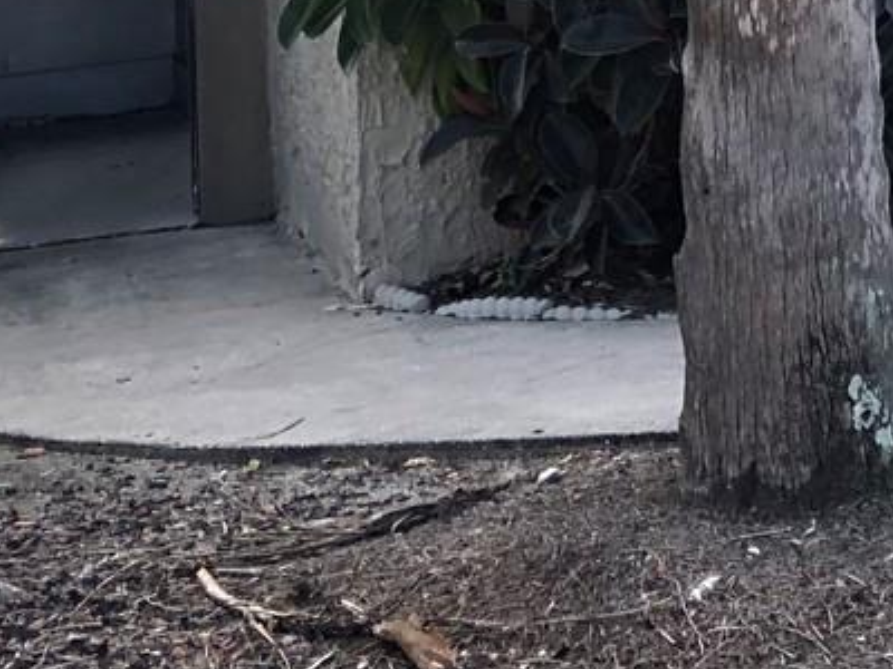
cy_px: -404
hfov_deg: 15.0
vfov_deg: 12.4
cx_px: 1652
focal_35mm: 112
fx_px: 2889
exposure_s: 1/466
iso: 20
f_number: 1.8
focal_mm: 3.99
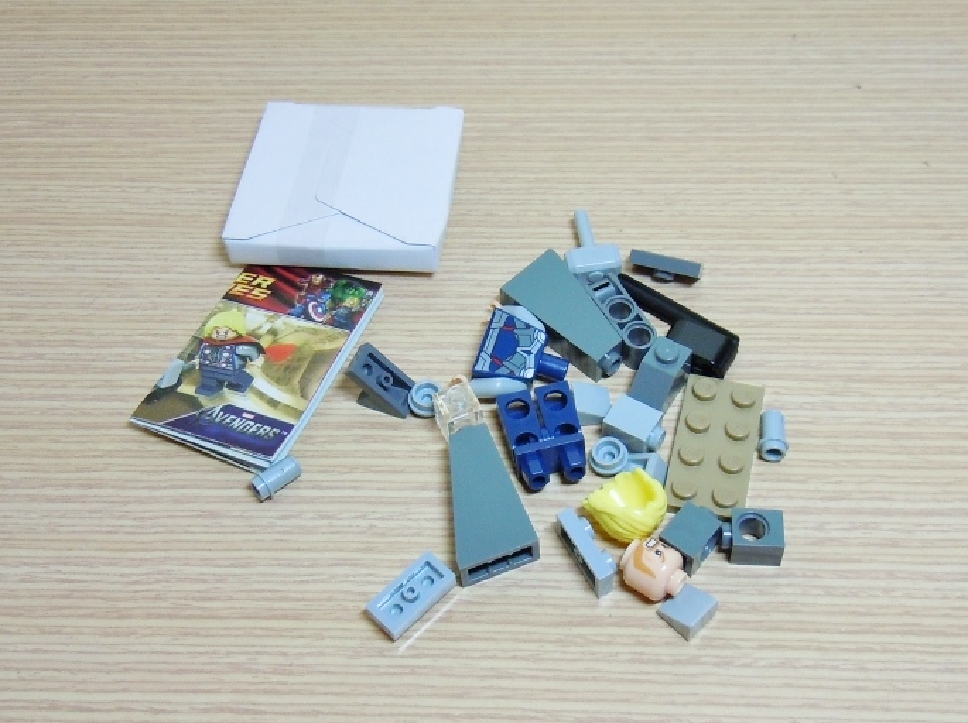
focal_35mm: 30
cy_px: 362
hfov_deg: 60.0
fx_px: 838
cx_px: 484
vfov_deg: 46.7
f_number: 3.5
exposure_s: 1/30
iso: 200
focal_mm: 5.4
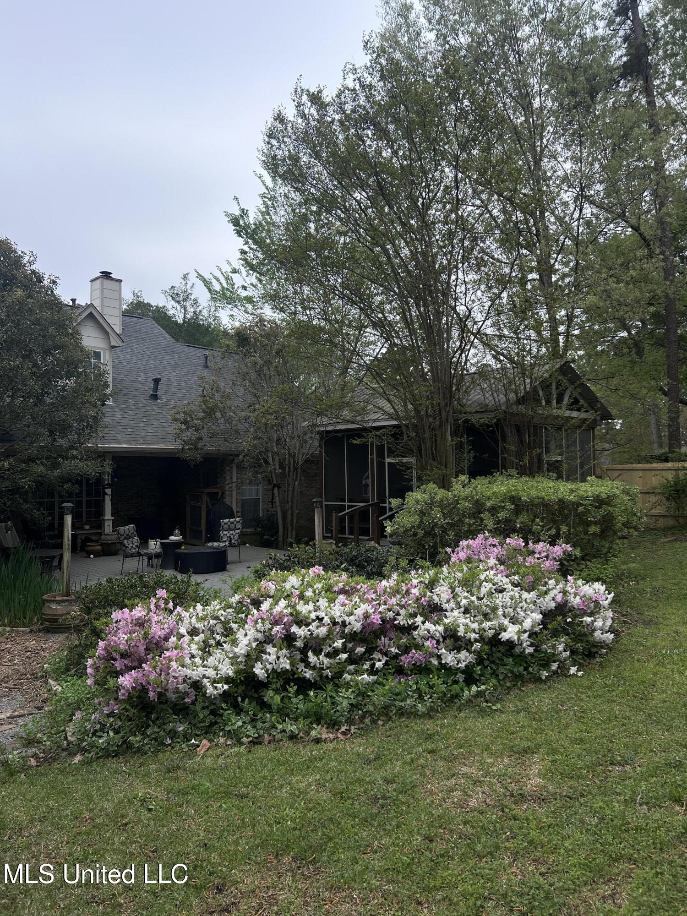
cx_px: 344
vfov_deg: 67.3
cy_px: 458
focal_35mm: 26
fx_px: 688
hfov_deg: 53.1
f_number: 1.5
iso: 50
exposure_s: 1/3077
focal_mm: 5.7
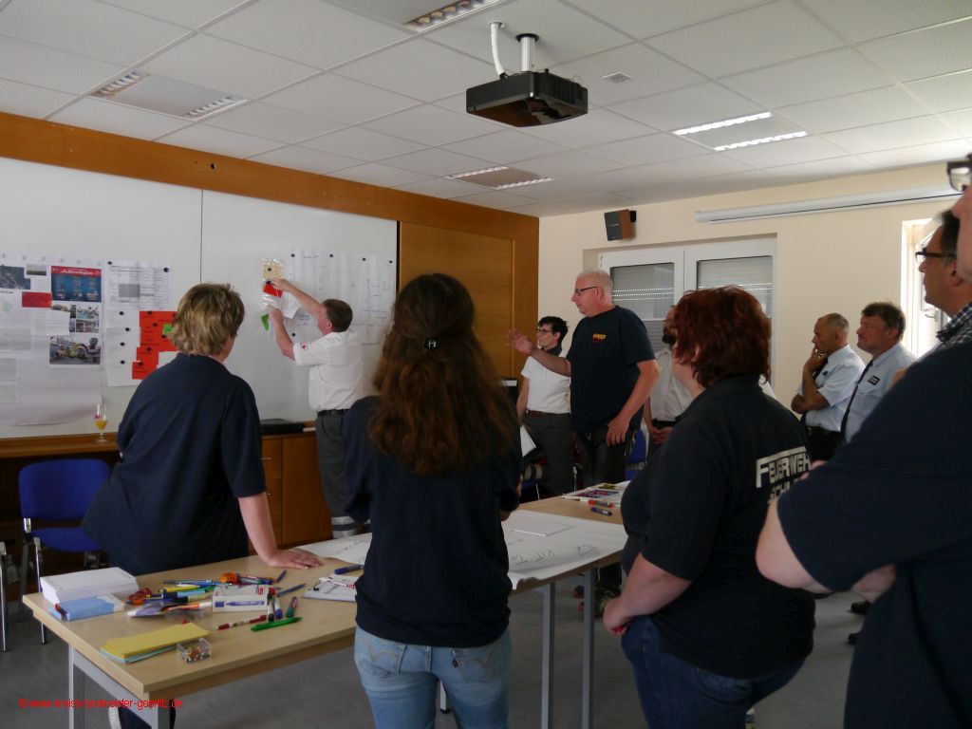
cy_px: 364
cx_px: 486
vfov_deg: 49.7
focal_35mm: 28
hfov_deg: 63.4
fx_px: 786
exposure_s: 1/60
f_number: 3.5
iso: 800
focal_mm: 14
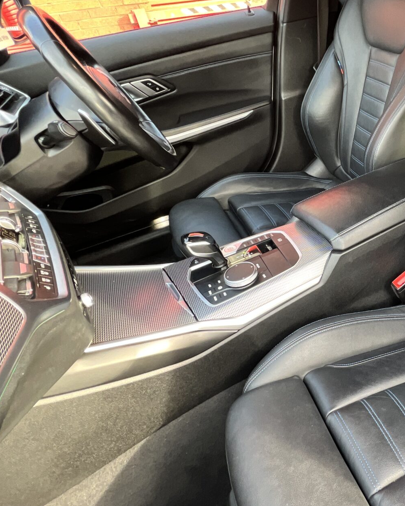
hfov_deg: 46.1
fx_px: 389
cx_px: 406
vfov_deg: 65.8
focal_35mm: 26
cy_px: 225
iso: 250
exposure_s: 1/62
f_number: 1.8
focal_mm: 1.57
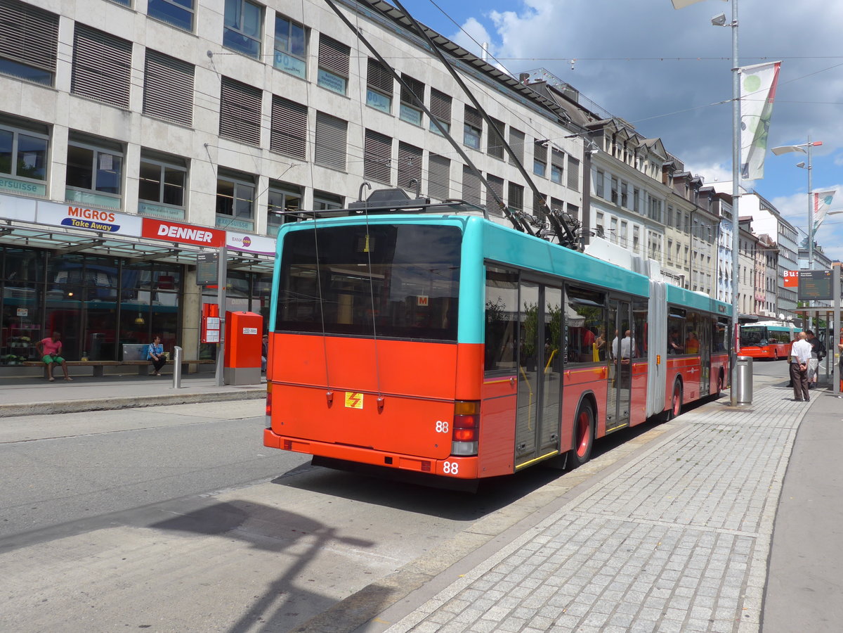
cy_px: 316
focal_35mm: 29
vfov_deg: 48.2
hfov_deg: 61.7
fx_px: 706
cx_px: 422
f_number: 5
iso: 80
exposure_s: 1/640
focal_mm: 6
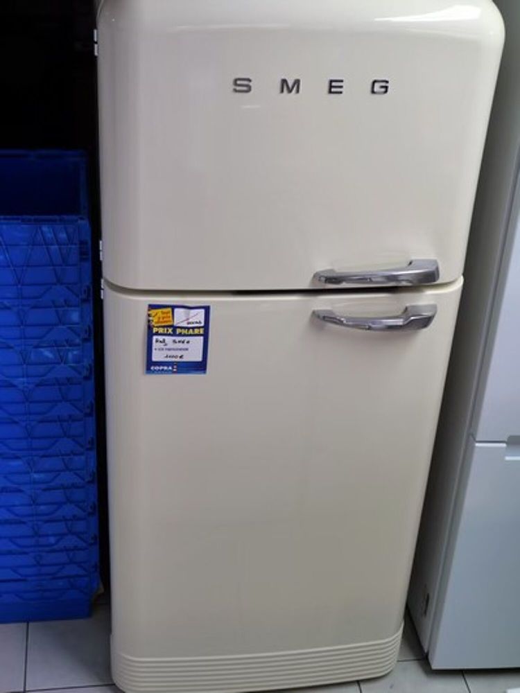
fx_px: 1001
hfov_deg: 29.1
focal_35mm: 50
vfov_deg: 38.2
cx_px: 260
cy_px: 346
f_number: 2.2
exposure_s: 1/160
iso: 200
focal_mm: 25
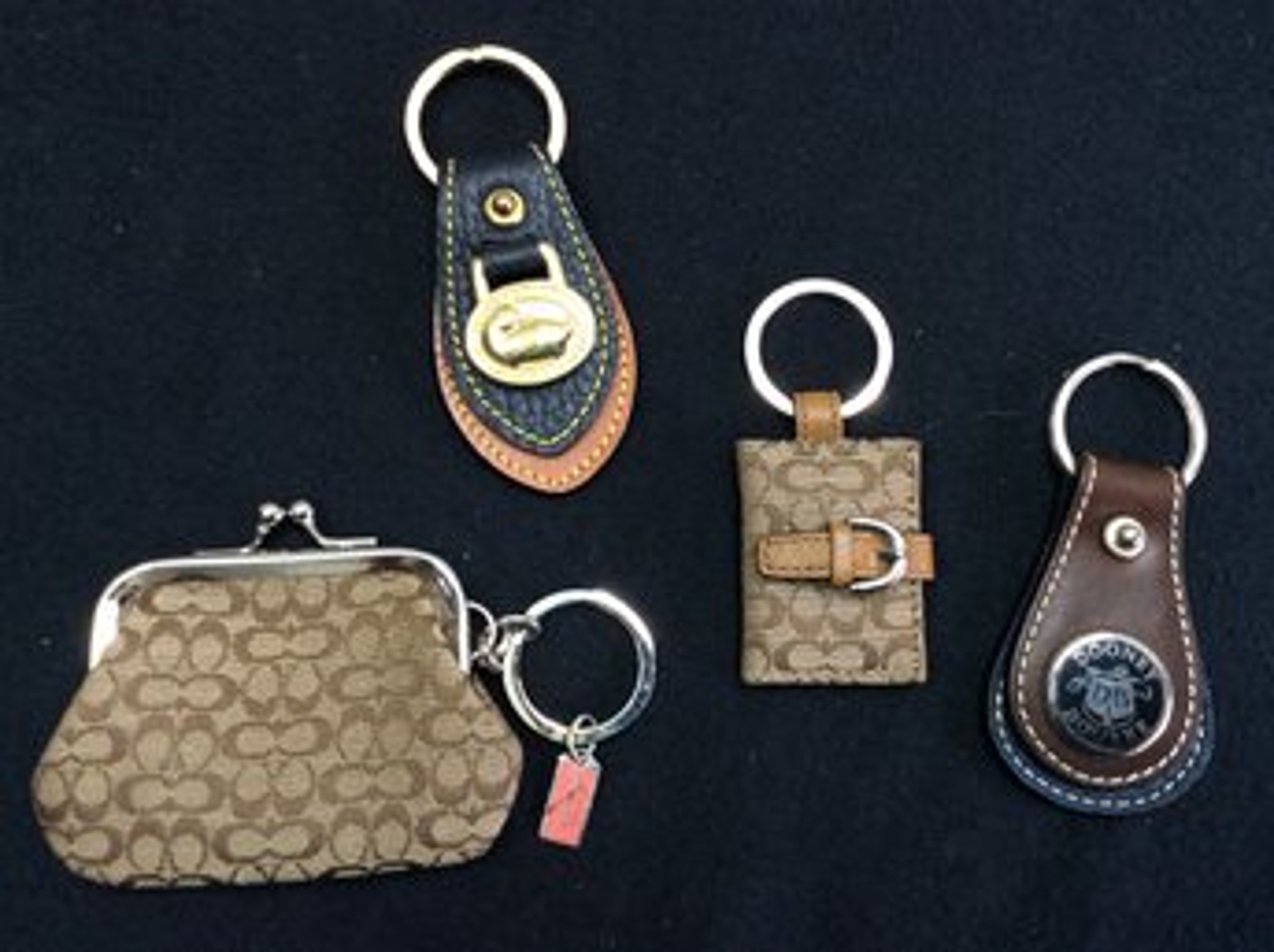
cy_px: 476
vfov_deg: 44.1
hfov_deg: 56.9
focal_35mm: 32
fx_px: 1176
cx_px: 637
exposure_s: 1/24
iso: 80
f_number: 2.4
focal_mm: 3.3
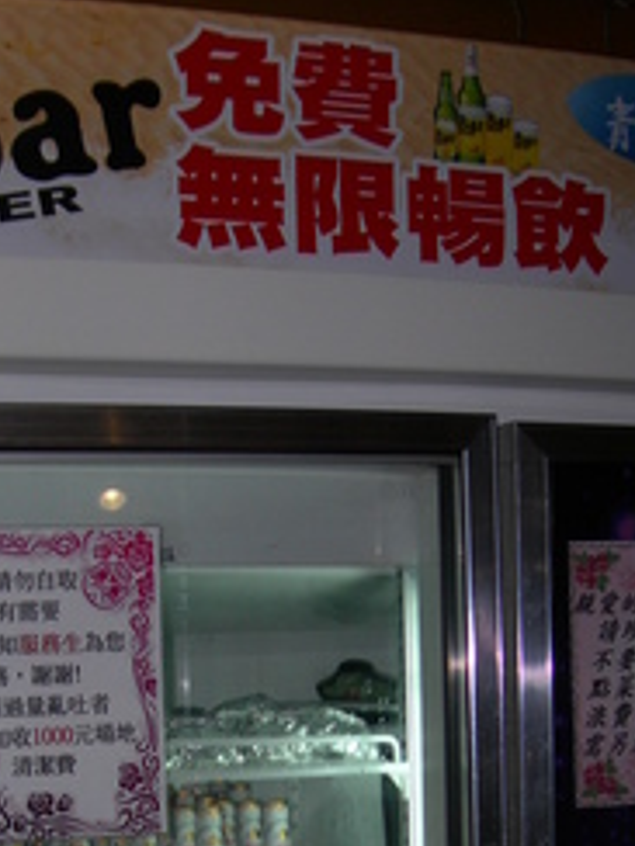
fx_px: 1908
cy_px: 853
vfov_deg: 23.9
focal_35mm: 78
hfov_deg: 18.8
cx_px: 206
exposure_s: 1/60.1
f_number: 2.8
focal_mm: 7.8
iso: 50
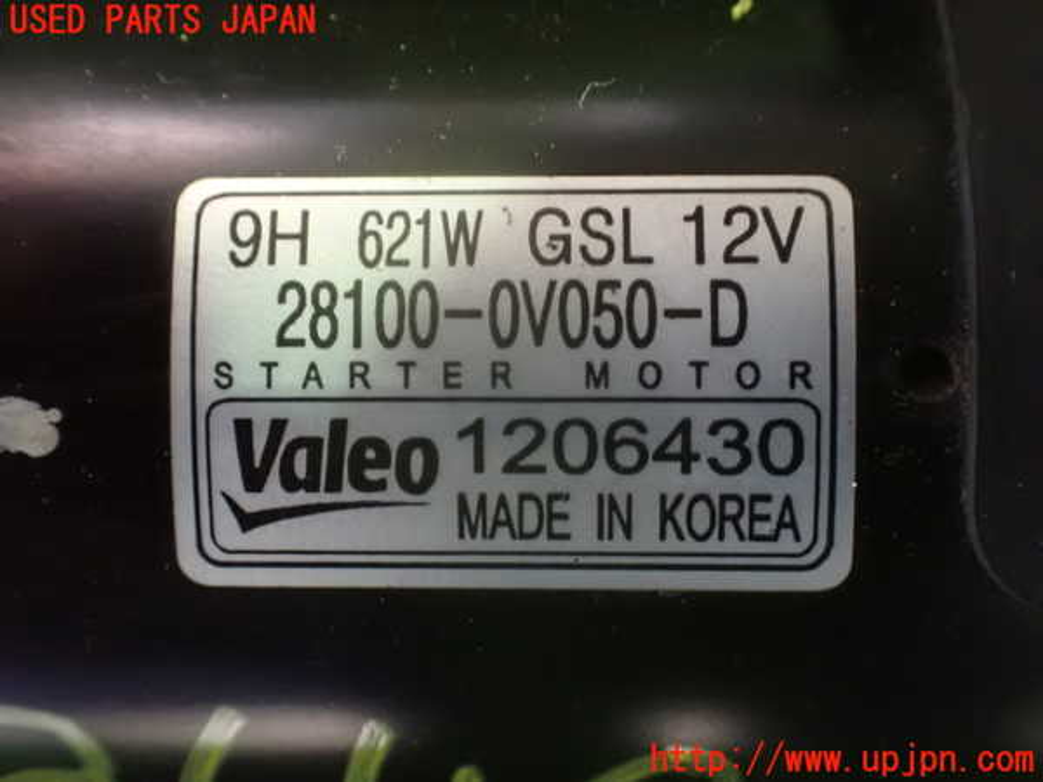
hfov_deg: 49.0
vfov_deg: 37.7
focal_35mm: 38
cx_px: 522
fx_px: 1145
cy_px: 391
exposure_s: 1/25
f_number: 2.7
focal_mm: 6.83
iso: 1600
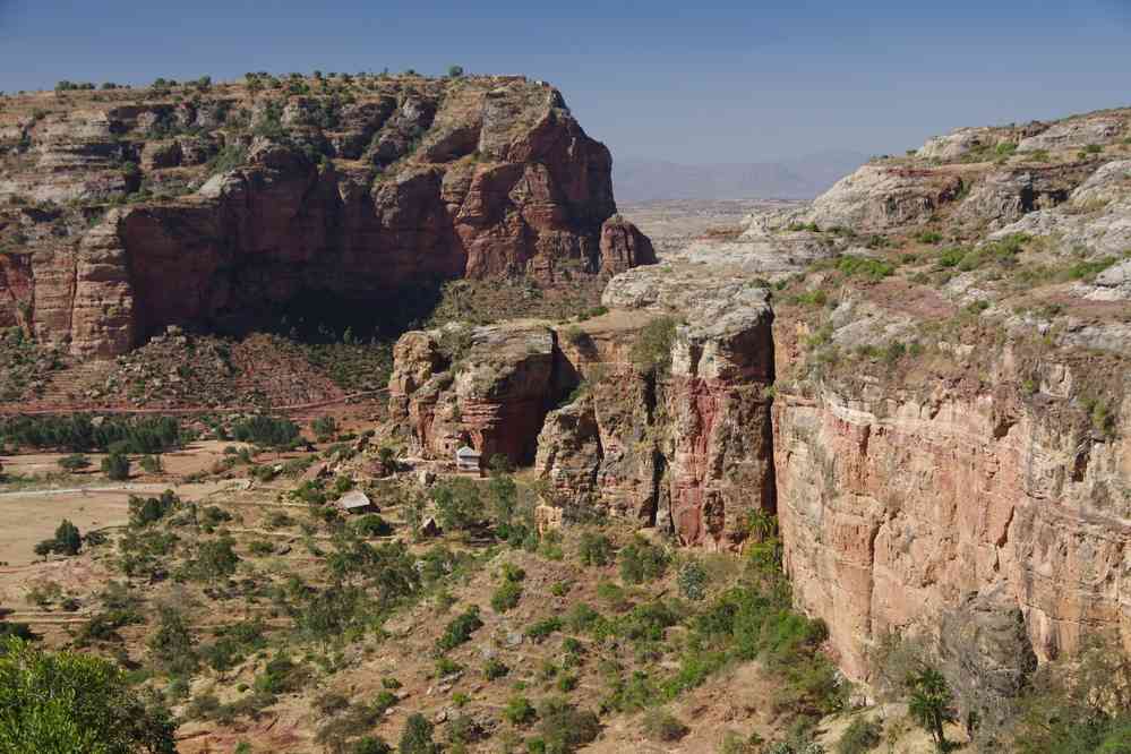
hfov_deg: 27.0
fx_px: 2356
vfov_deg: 18.2
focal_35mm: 75
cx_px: 566
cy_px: 377
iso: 200
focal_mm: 50
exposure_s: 1/100
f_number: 11
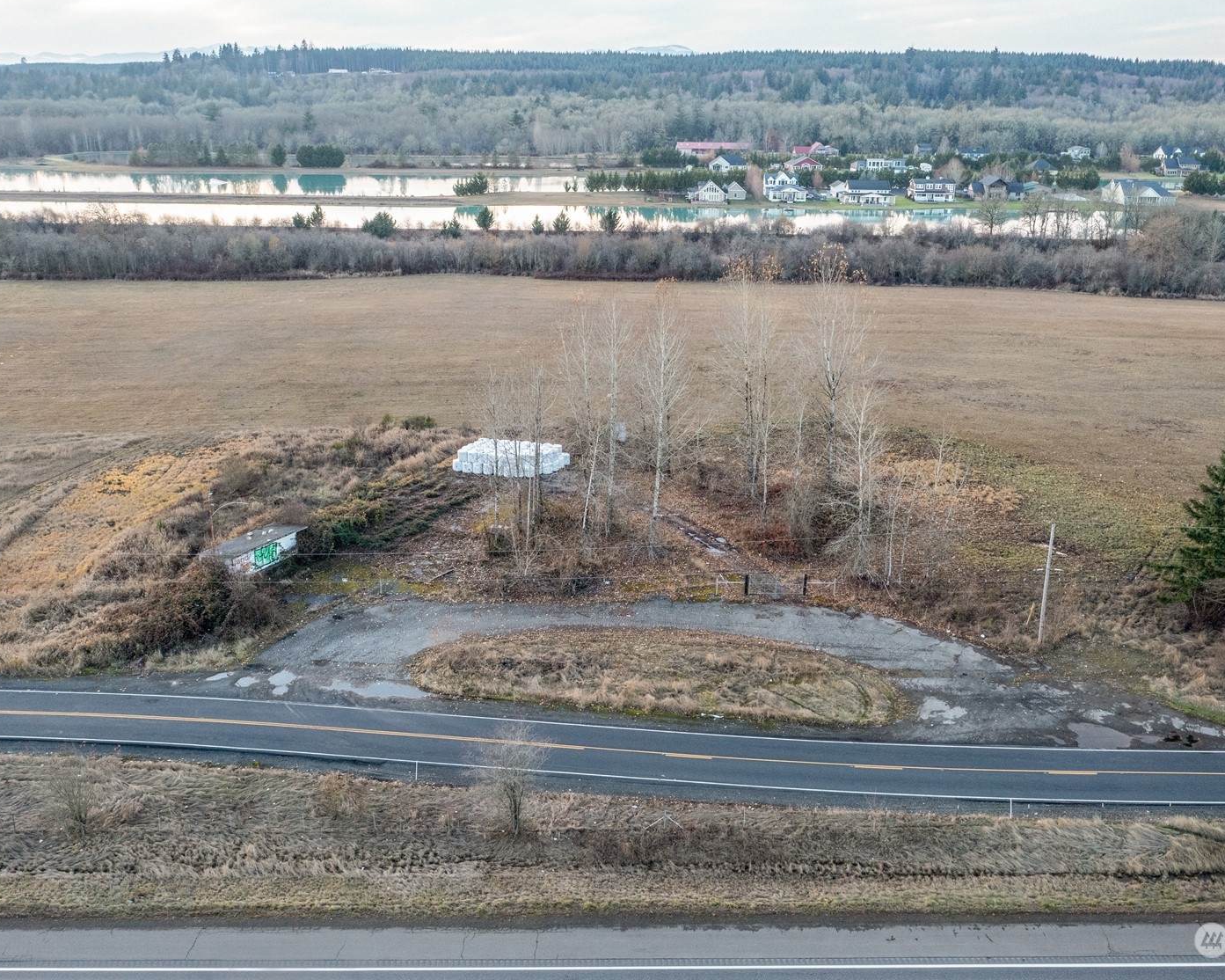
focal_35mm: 32
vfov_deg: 45.8
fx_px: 1160
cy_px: 485
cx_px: 621
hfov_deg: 55.7
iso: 800
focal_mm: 10.26
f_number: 4.5
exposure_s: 1/200
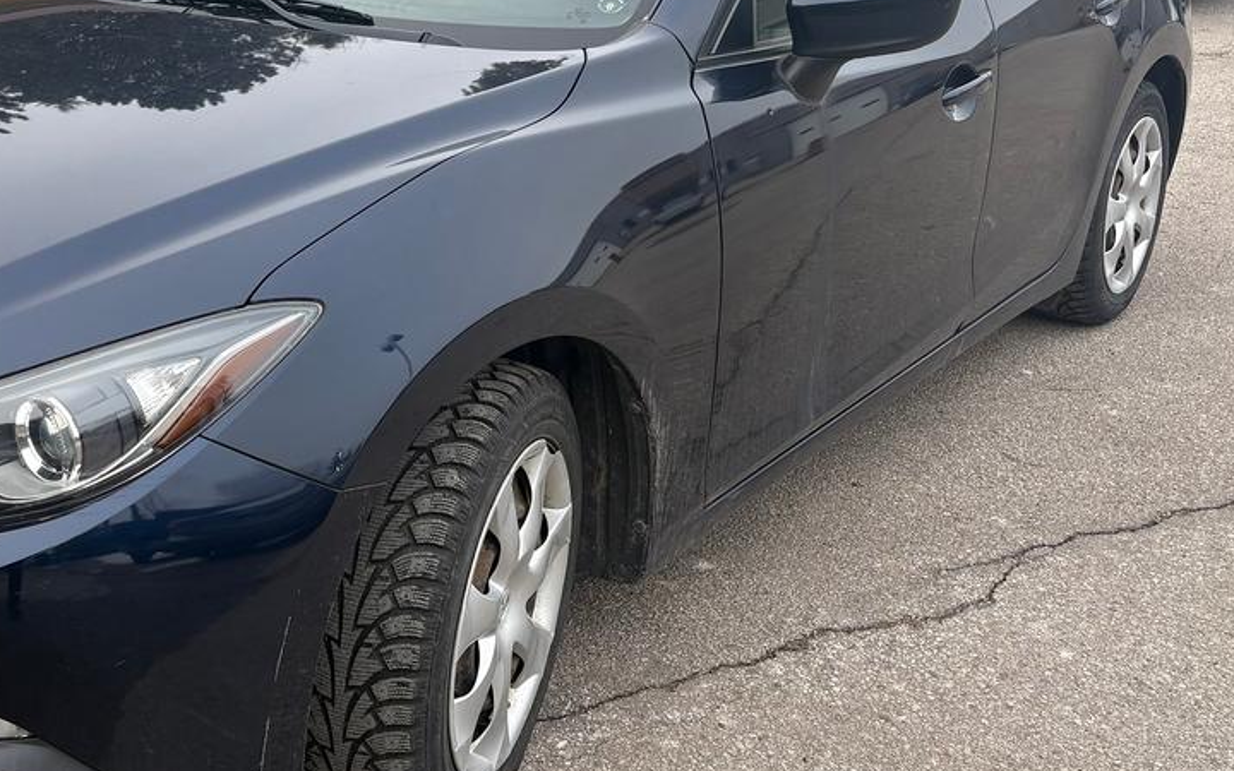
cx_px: 372
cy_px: 247
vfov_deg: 26.2
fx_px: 1648
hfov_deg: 40.3
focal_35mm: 49
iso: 32
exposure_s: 1/140
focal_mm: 5.96
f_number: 1.6
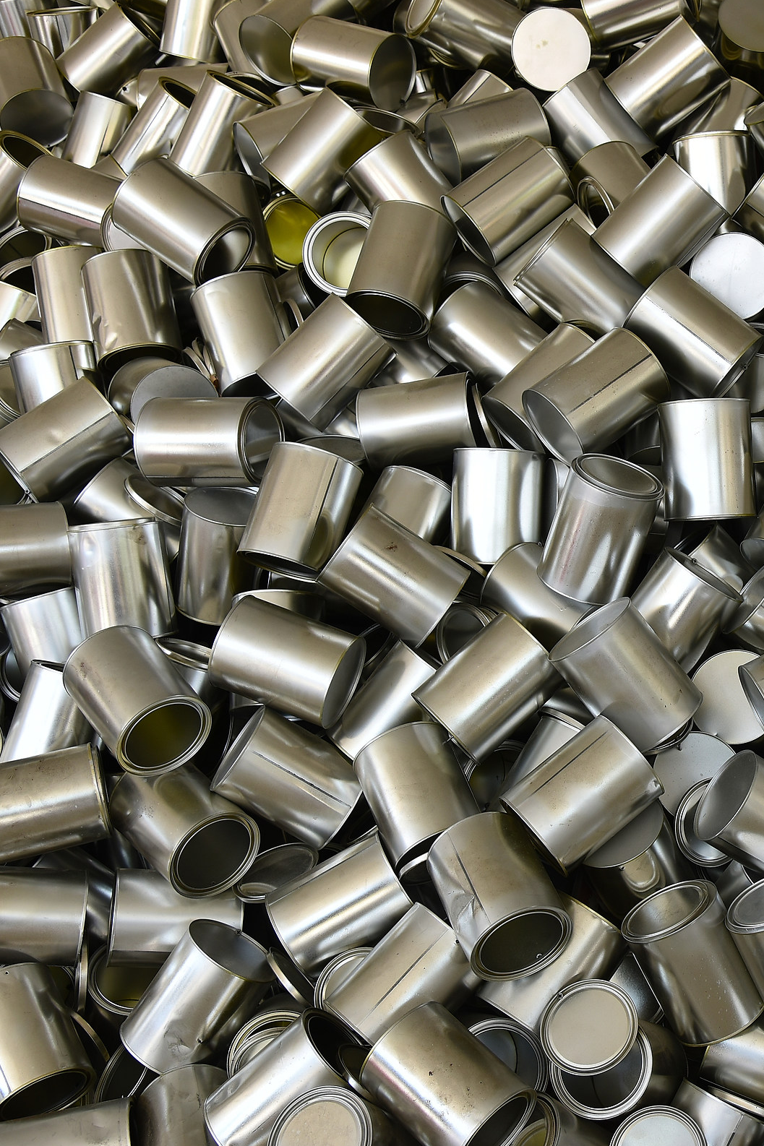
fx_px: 1687
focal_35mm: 53
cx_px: 815
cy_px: 577
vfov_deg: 37.5
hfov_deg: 24.0
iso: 100
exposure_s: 1/100
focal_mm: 35
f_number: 5.6
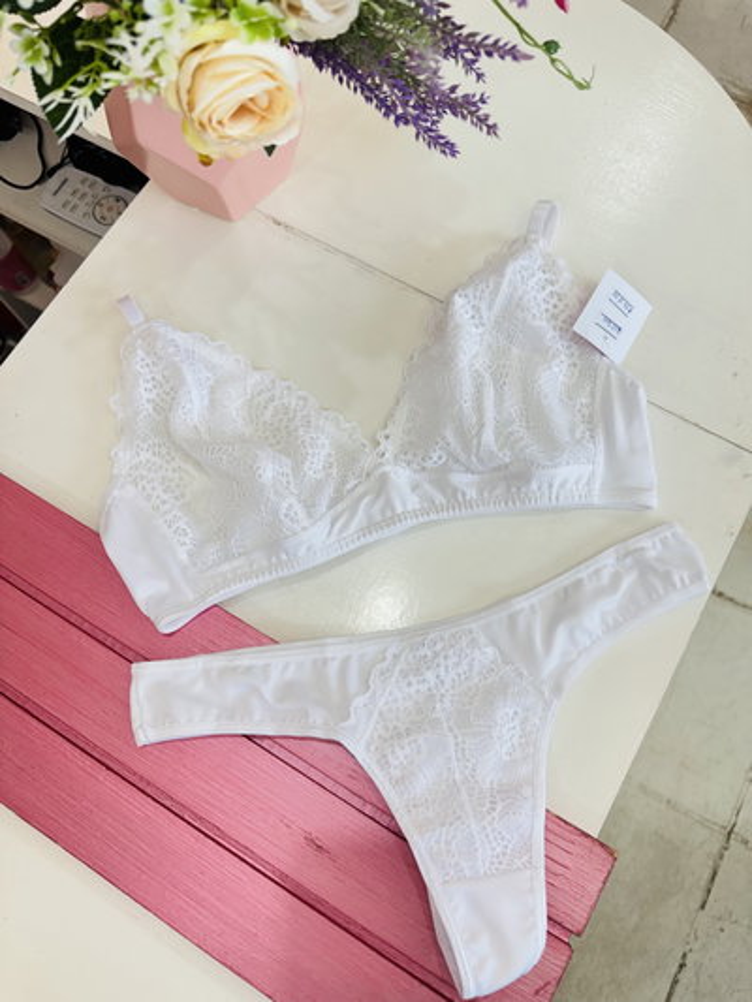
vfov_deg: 71.6
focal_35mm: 24
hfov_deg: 56.8
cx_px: 376
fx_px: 695
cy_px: 501
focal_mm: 6.76
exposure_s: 1/100
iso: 64
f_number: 1.78
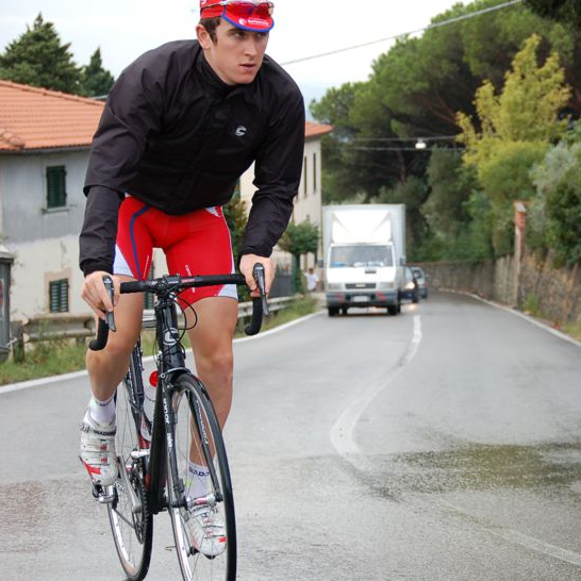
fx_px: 2203
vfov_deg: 15.0
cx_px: 405
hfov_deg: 15.0
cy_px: 290
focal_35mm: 116
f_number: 5.6
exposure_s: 1/500
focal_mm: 60
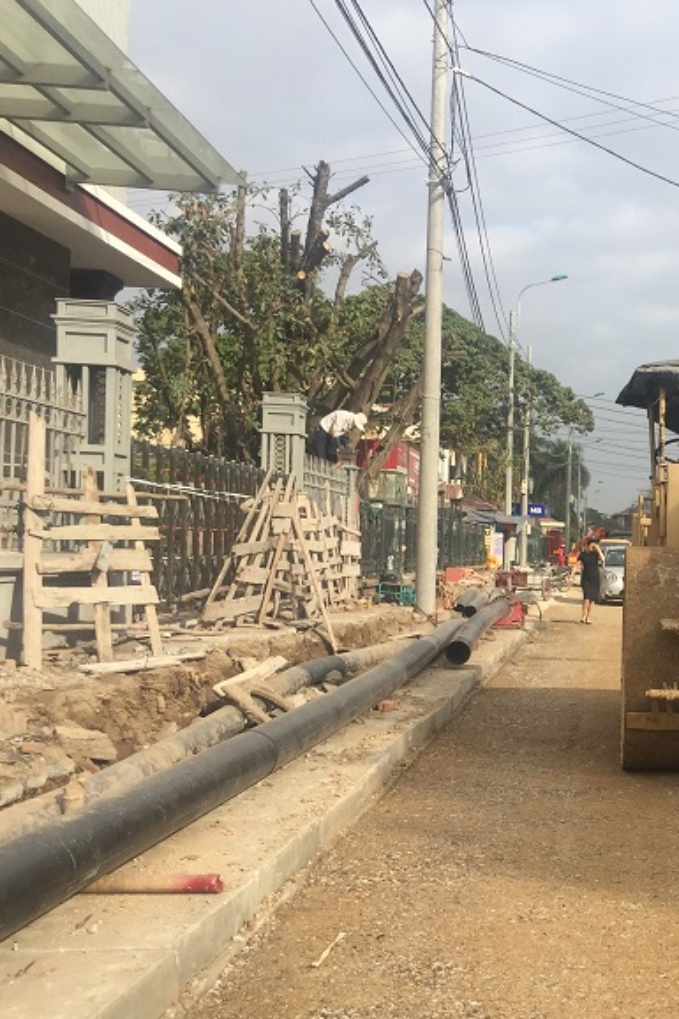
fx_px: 1330
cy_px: 584
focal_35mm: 47
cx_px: 720
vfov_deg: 41.8
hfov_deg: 26.7
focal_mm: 4.15
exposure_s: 1/1582
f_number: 2.2
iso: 32
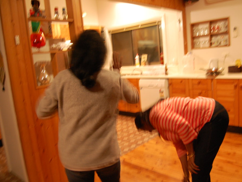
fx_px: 210
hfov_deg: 59.8
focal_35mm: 30
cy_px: 93
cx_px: 134
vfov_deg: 46.8
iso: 800
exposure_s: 1/10
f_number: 3.5
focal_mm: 18
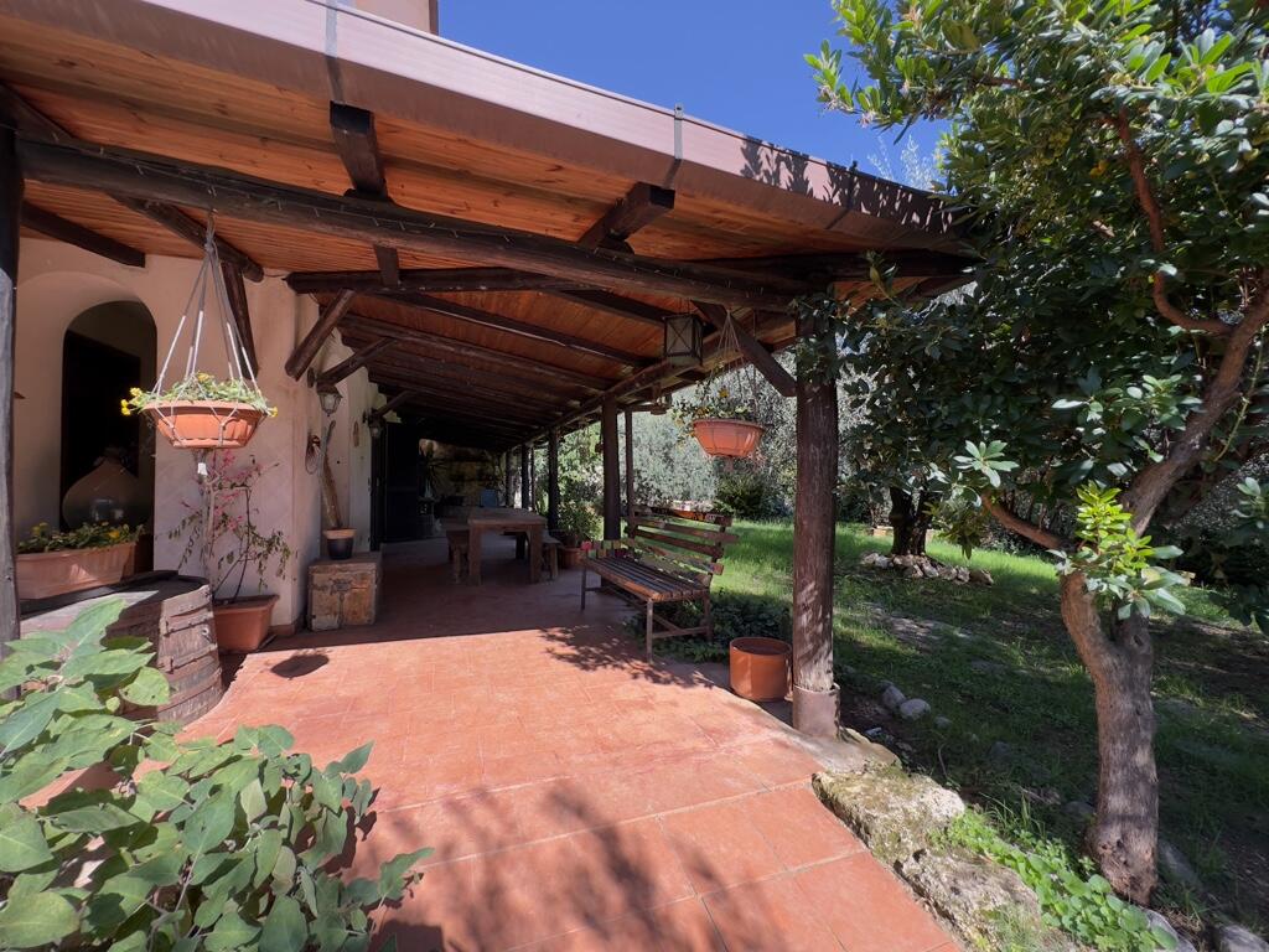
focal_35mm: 14
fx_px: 513
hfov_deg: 102.1
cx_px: 634
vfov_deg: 85.7
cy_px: 476
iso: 40
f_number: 2.2
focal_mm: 2.22
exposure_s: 1/396
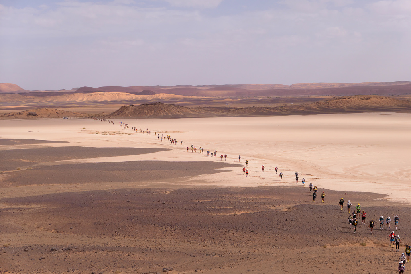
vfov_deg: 18.9
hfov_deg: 28.1
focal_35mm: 72
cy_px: 137
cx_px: 206
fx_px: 822
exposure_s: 1/3200
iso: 125
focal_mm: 26.4
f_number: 4
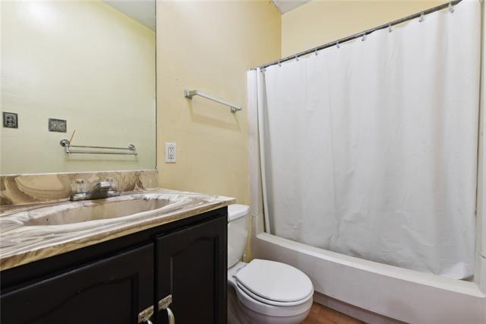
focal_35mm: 14
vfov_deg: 81.1
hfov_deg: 104.3
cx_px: 243
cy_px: 162
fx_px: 189
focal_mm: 14
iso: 320
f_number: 11
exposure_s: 1/3.33
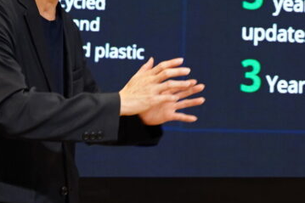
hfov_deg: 13.3
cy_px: -104
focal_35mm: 154
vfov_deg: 8.7
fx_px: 1304
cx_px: 186
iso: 1250
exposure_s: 1/60
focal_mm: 36
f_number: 3.5
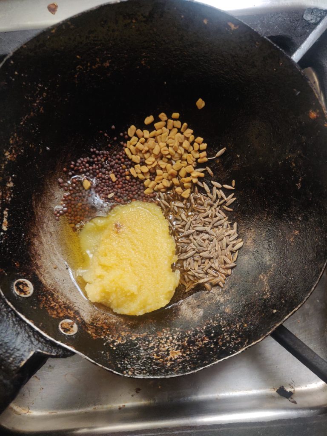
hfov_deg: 54.9
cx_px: 164
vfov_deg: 69.4
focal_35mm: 25
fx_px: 315
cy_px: 218
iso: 400
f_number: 1.7
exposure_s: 1/20
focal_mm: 4.25
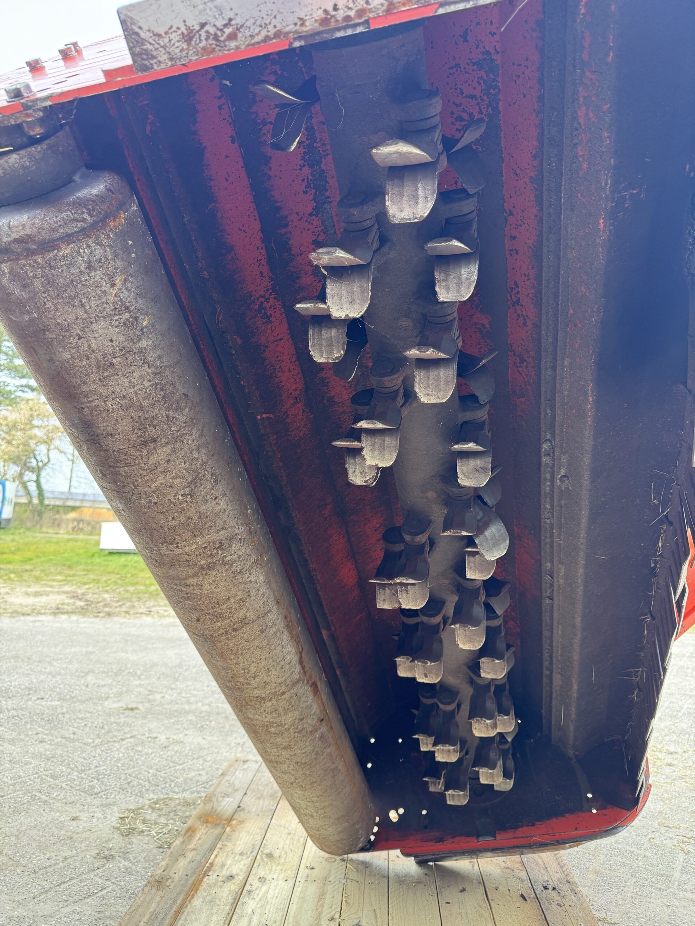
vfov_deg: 71.6
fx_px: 642
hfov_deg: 56.8
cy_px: 463
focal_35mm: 24
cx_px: 348
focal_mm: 6.76
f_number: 1.78
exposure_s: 1/129
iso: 100
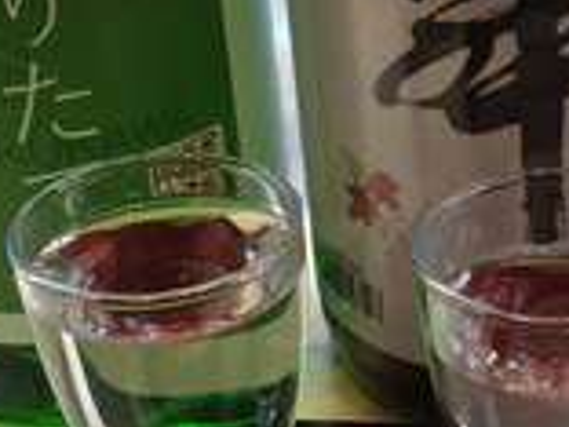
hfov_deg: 20.4
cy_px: 356
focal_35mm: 93
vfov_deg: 15.8
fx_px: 1529
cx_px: 565
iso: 50
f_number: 2.2
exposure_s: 1/120
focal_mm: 4.15
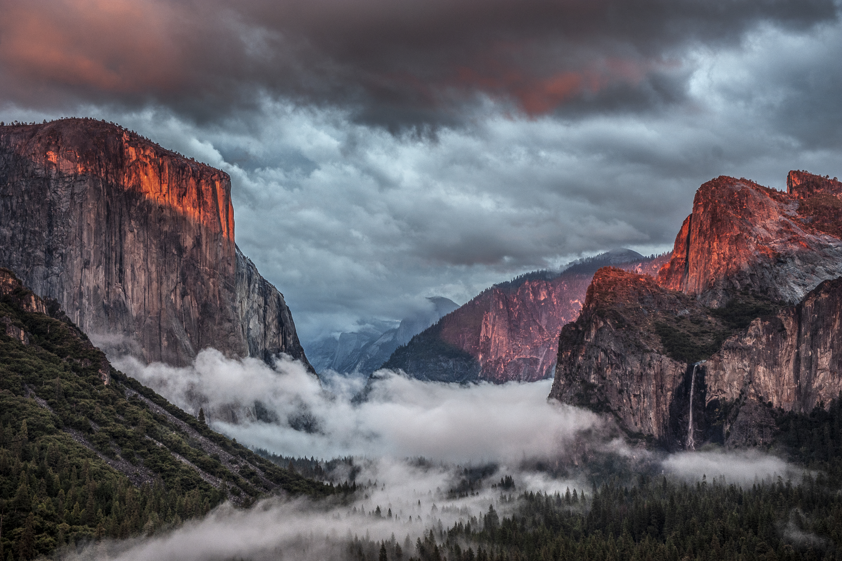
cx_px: 421
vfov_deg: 24.6
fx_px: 1286
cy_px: 280
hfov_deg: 36.3
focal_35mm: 55
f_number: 5
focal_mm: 55
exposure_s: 1/50
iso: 800
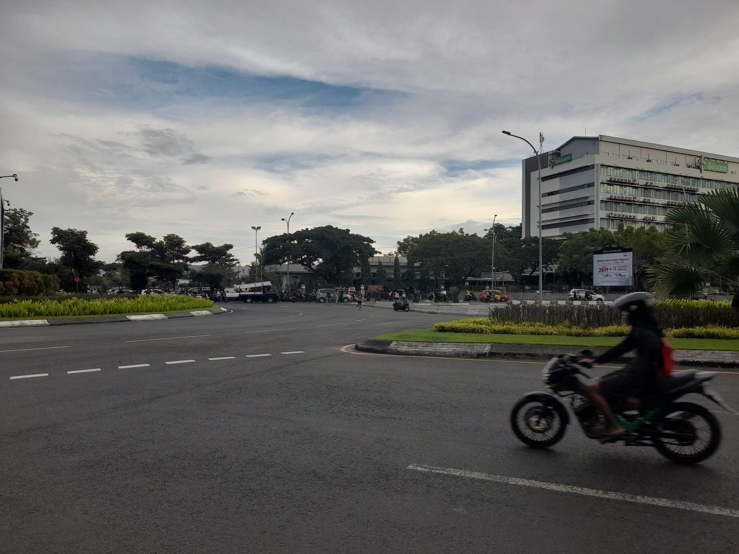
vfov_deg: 54.9
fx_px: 534
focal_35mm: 25
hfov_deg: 69.4
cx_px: 370
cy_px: 277
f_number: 2
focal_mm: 4.6
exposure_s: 1/187
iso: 20
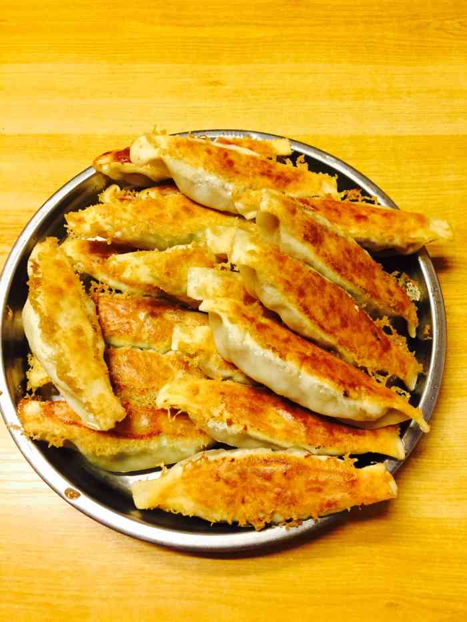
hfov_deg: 48.2
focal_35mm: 29
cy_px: 311
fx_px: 522
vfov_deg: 61.7
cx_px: 234
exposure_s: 1/33
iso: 200
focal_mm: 4.15
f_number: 2.2
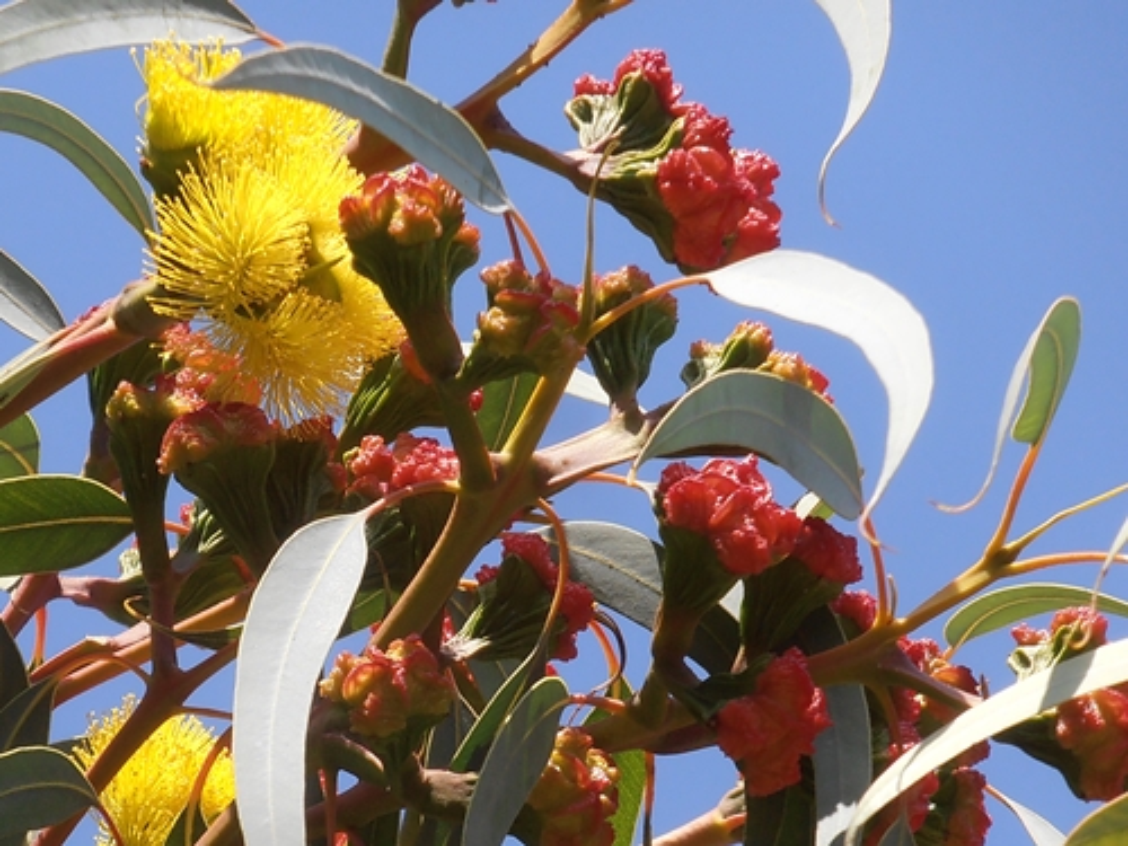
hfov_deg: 7.4
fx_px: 8700
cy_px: 423
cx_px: 564
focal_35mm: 267
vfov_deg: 5.6
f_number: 5.8
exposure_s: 1/250
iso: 80
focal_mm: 47.27
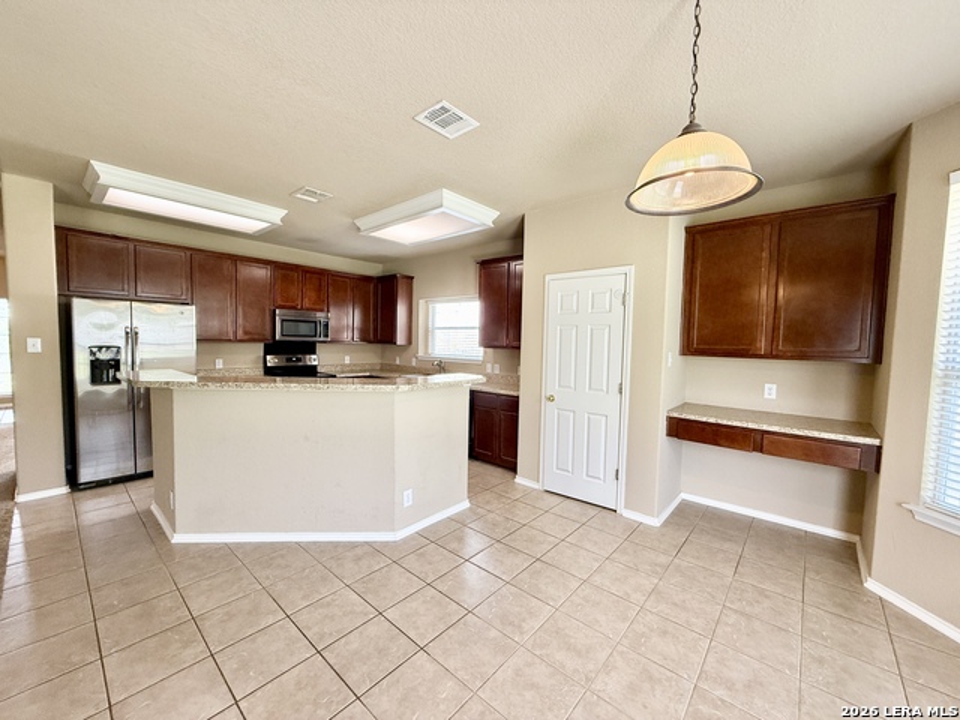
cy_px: 360
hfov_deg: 102.1
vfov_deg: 85.7
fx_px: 388
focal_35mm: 14
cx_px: 480
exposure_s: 1/120
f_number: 2.2
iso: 250
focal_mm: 2.22
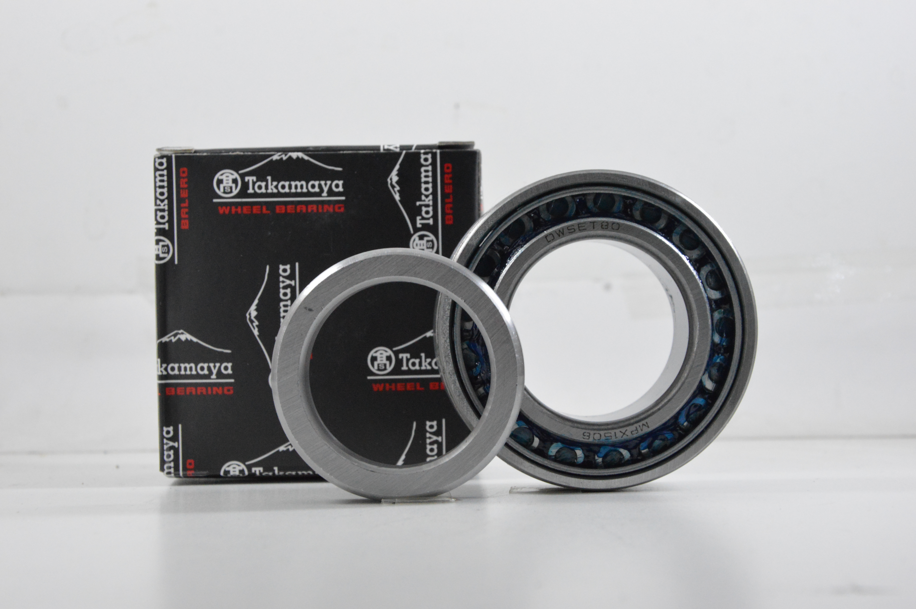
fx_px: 1983
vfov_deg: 17.5
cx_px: 458
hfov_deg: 26.0
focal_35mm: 78
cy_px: 304
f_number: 8
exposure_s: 1/100
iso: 3200
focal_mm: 52
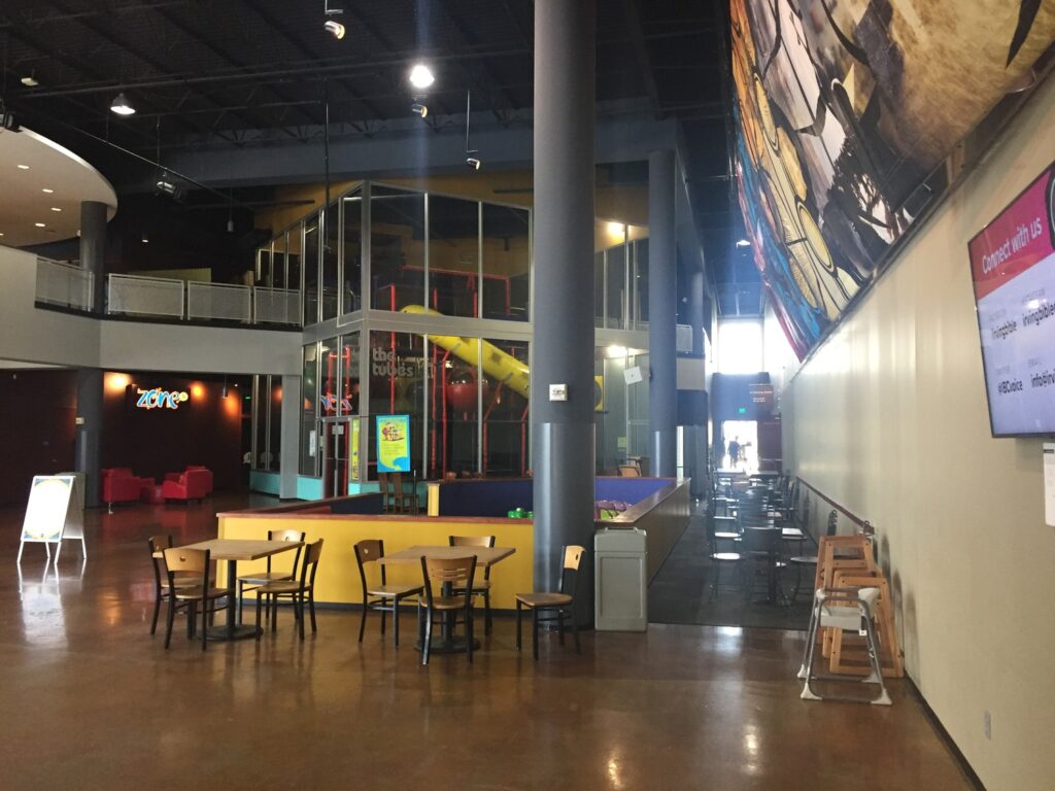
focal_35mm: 29
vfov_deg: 48.2
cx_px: 528
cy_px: 396
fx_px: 884
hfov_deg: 61.7
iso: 200
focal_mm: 4.15
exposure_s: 1/30
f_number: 2.2
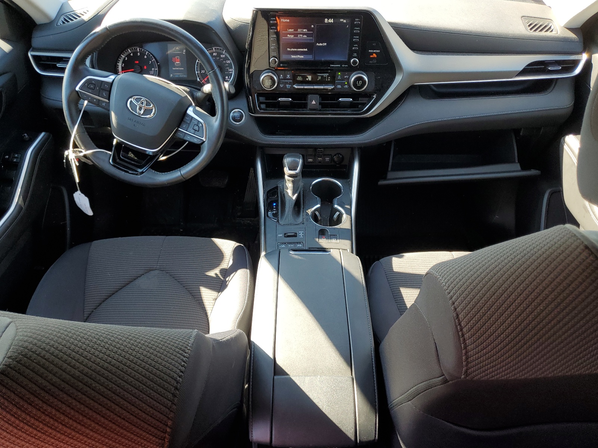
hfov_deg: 67.3
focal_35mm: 26
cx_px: 299
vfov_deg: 53.1
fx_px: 449
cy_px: 224
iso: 50
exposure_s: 1/156
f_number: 1.5
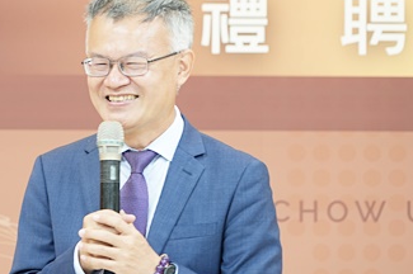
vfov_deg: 3.8
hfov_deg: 5.7
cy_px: 127
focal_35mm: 365
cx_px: 127
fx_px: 4183
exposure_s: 1/25
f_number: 6.3
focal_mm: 201
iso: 800
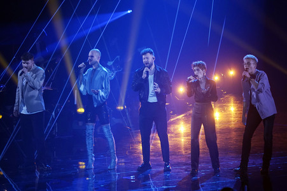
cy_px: 96
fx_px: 1593
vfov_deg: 6.9
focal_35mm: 200
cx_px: 144
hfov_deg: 10.3
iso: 4000
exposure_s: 1/160
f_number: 5.6
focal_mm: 200
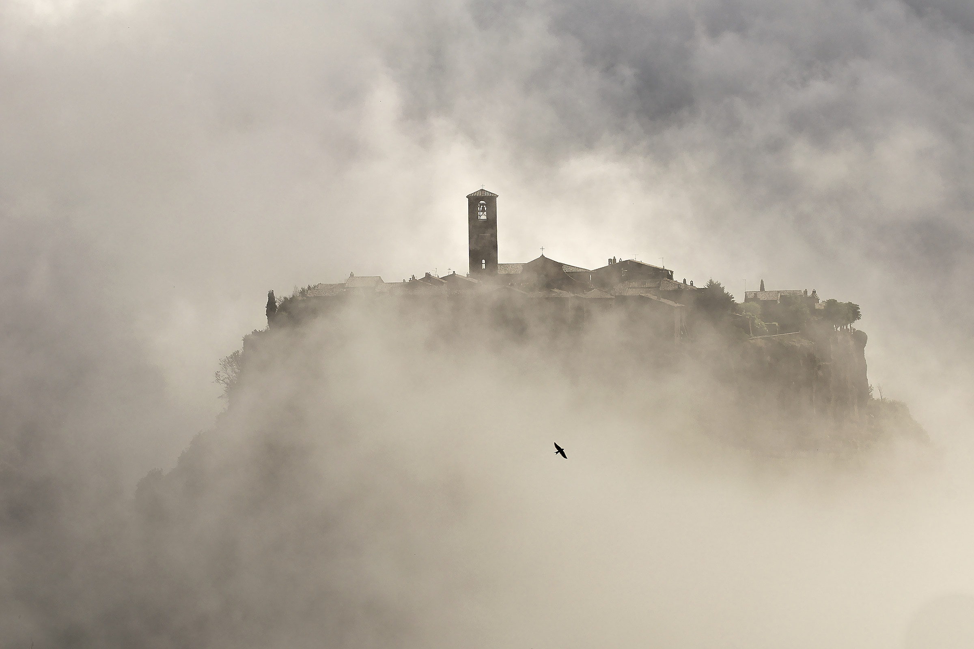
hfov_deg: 19.5
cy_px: 324
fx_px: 2841
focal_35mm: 105
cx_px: 487
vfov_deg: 13.0
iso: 200
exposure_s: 1/400
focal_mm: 70
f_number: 11
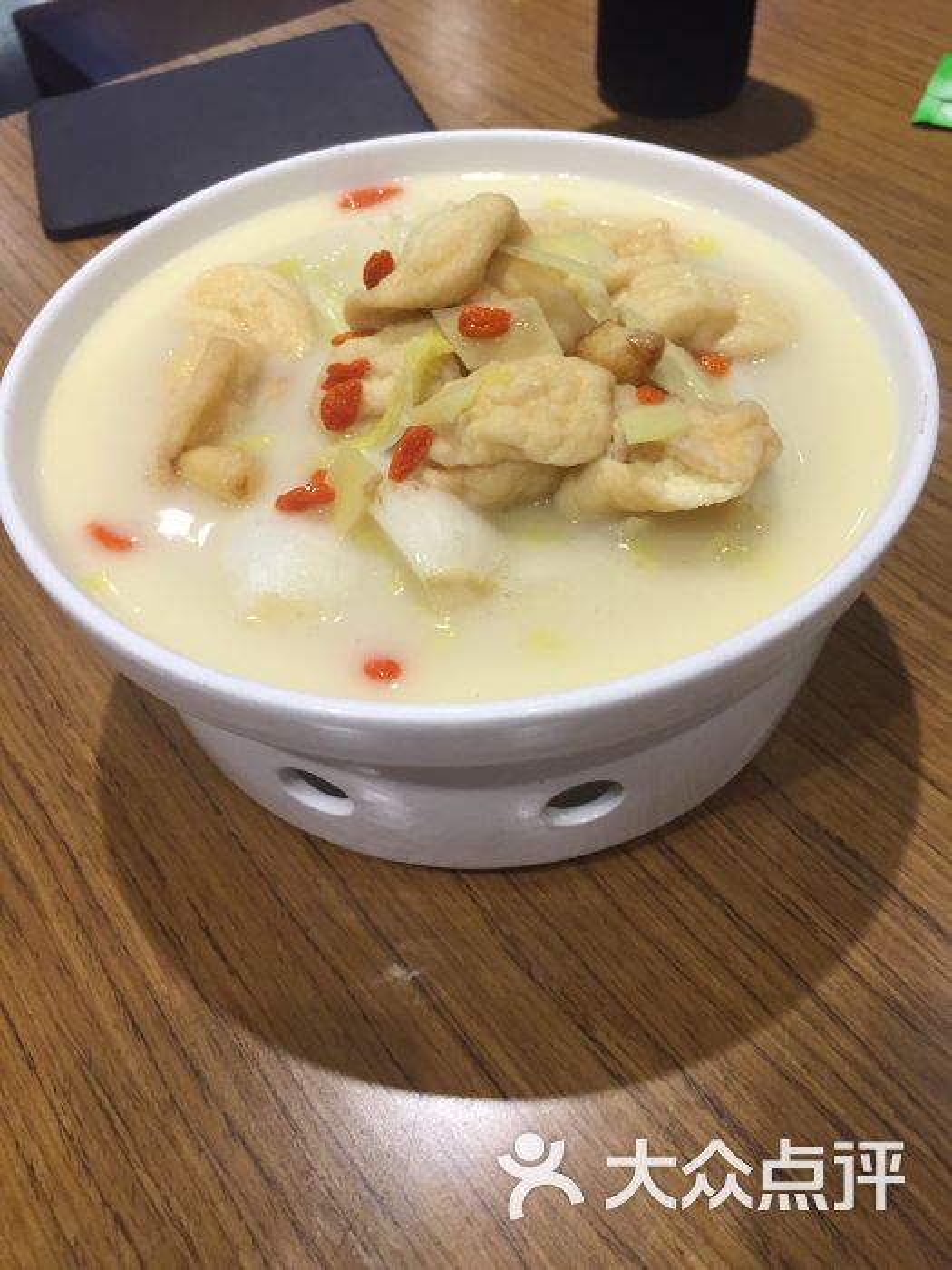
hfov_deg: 48.2
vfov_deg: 61.7
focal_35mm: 29
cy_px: 635
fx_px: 1063
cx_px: 476
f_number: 2.2
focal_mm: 4.15
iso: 64
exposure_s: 1/33
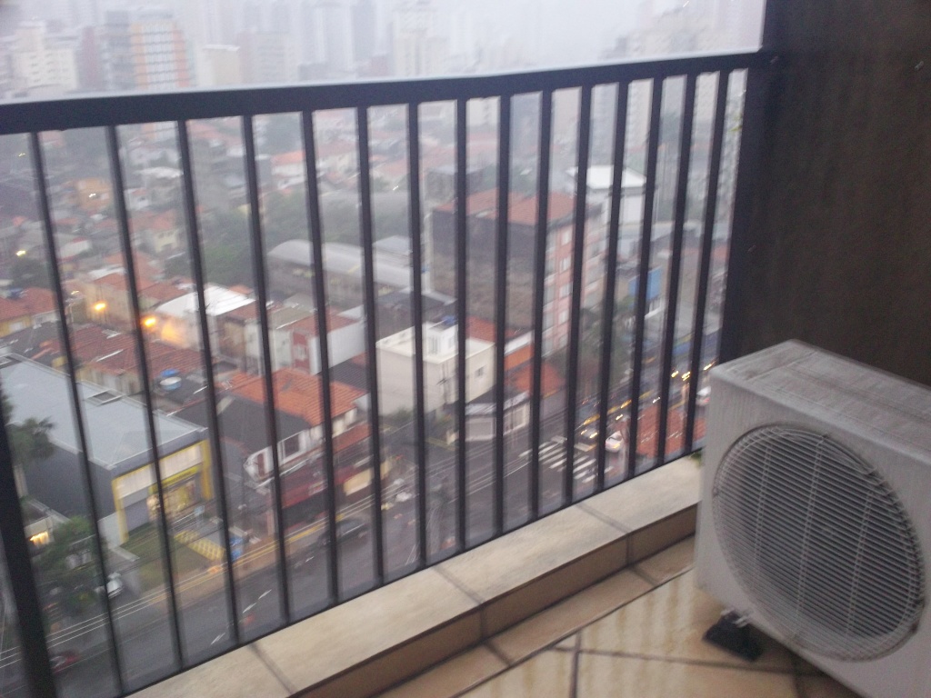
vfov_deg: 37.7
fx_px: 1022
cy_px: 349
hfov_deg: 49.0
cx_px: 466
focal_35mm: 38
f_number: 4.5
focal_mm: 6.3
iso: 197
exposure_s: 1/8
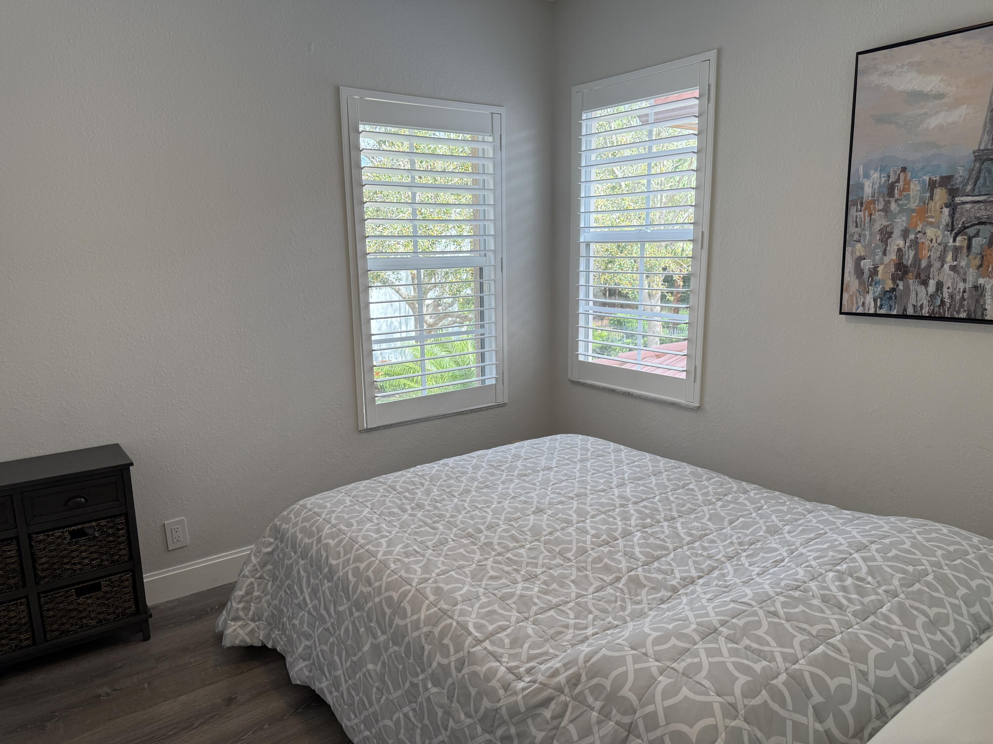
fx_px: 688
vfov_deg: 56.8
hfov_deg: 71.6
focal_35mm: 24
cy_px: 372
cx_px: 496
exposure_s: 1/286
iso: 100
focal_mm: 6.76
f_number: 1.78
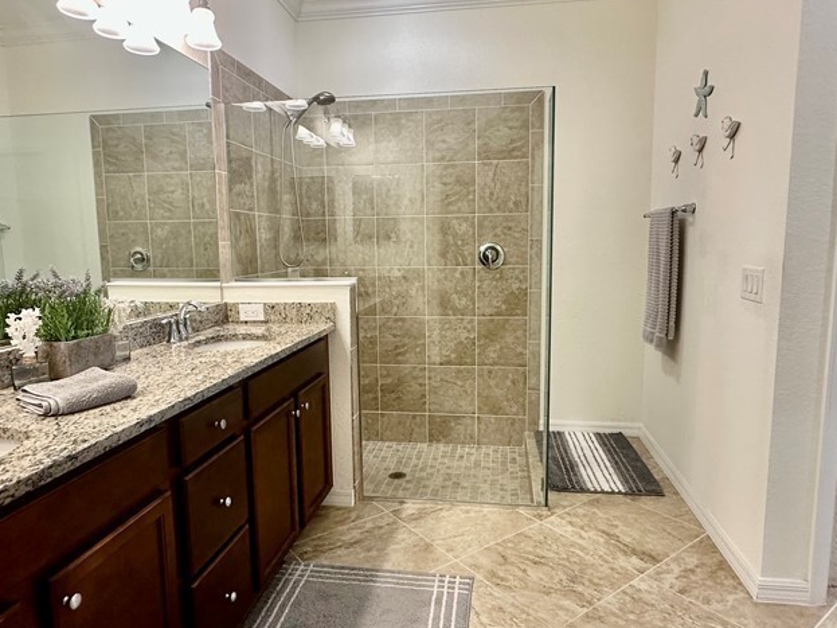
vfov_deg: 58.9
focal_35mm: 23
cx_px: 412
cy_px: 311
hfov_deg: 73.9
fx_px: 556
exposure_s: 1/120
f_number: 2.2
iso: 250
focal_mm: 2.22
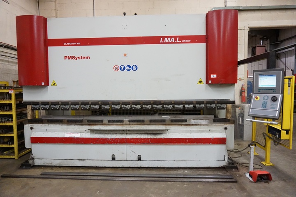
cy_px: 98
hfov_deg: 73.7
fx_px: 197
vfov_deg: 53.1
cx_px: 148
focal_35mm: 24
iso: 3200
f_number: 3.5
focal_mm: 16
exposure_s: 1/125
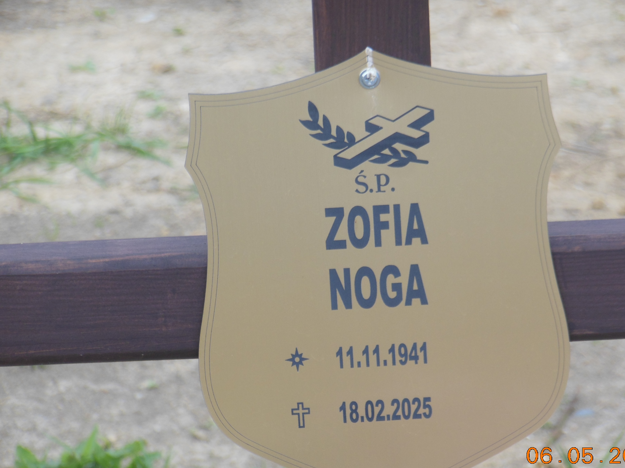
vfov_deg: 5.3
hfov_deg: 7.1
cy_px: 247
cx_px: 343
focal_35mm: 278
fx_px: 5019
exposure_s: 1/160
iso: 125
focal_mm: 45
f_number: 5.8
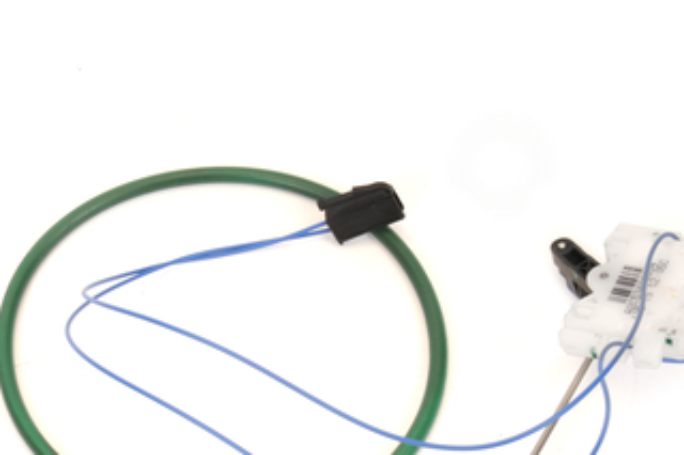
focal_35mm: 96
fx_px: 1823
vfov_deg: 14.2
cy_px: 343
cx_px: 167
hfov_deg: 21.1
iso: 125
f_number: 22
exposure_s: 1/200
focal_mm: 32
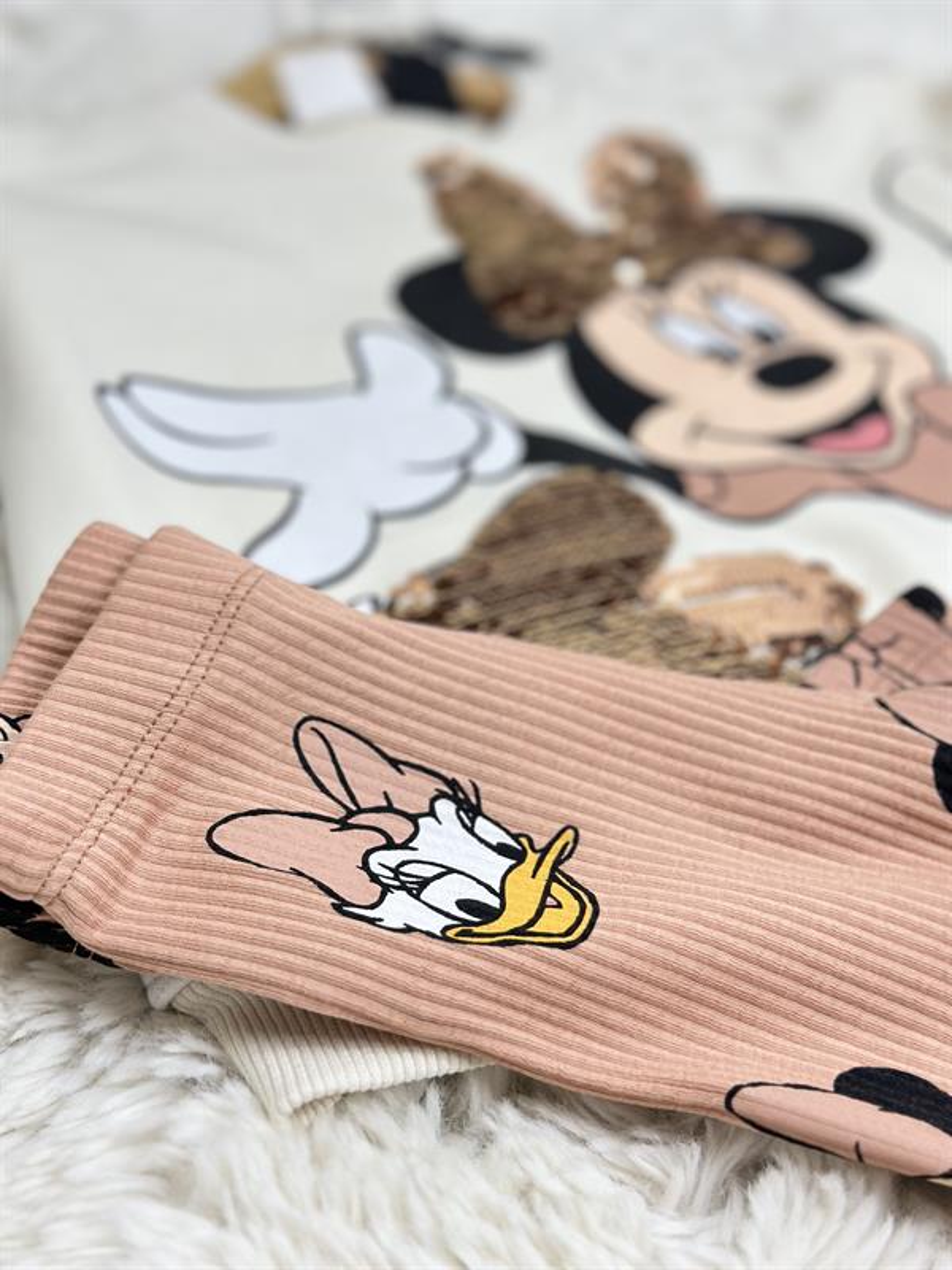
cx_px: 476
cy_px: 635
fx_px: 1760
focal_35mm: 48
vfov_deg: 39.7
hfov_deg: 30.3
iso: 100
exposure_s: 1/100
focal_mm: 6.86
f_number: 1.78
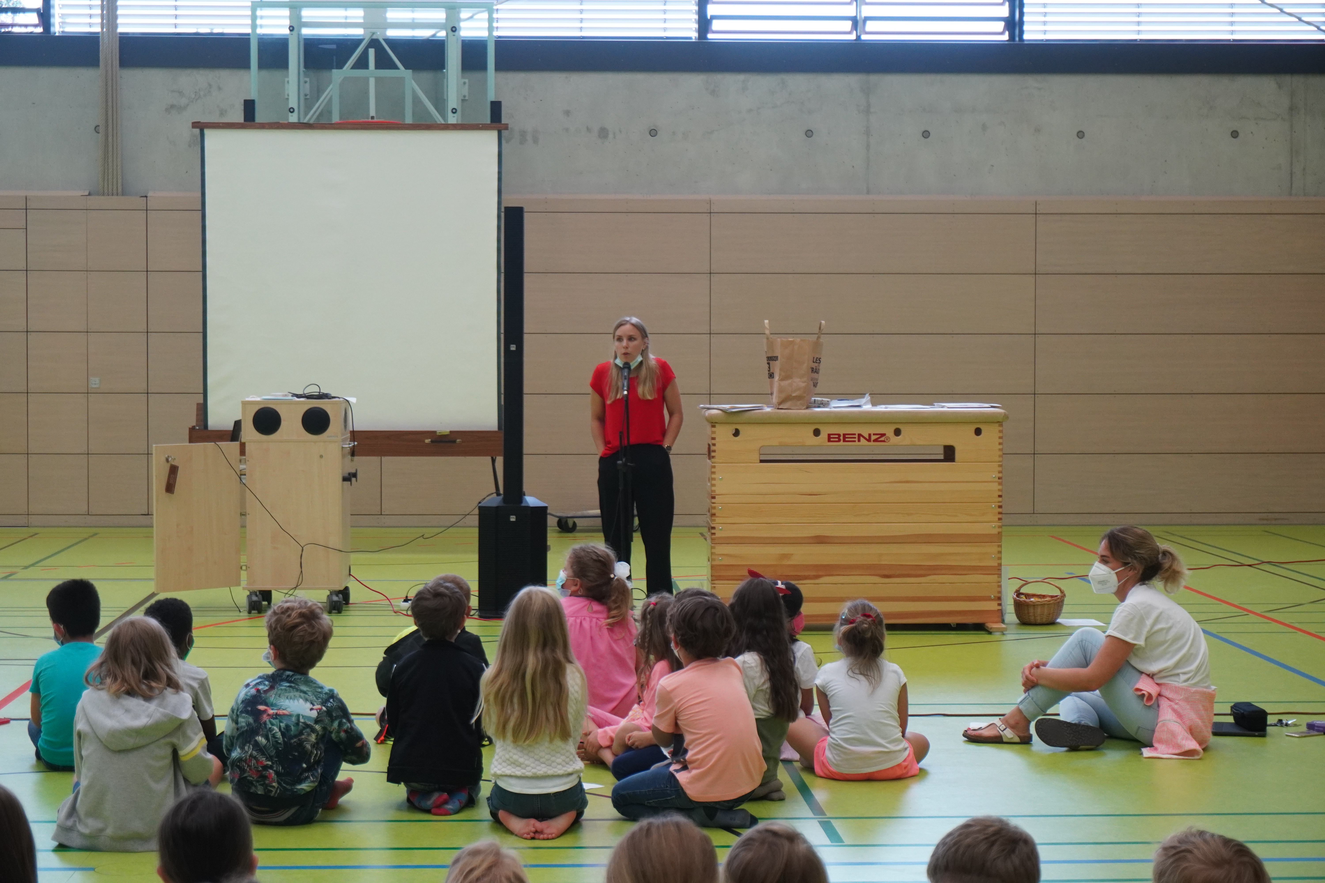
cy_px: 442
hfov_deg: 27.0
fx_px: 2760
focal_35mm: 75
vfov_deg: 18.2
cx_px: 662
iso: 1250
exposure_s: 1/160
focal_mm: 50
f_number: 5.6
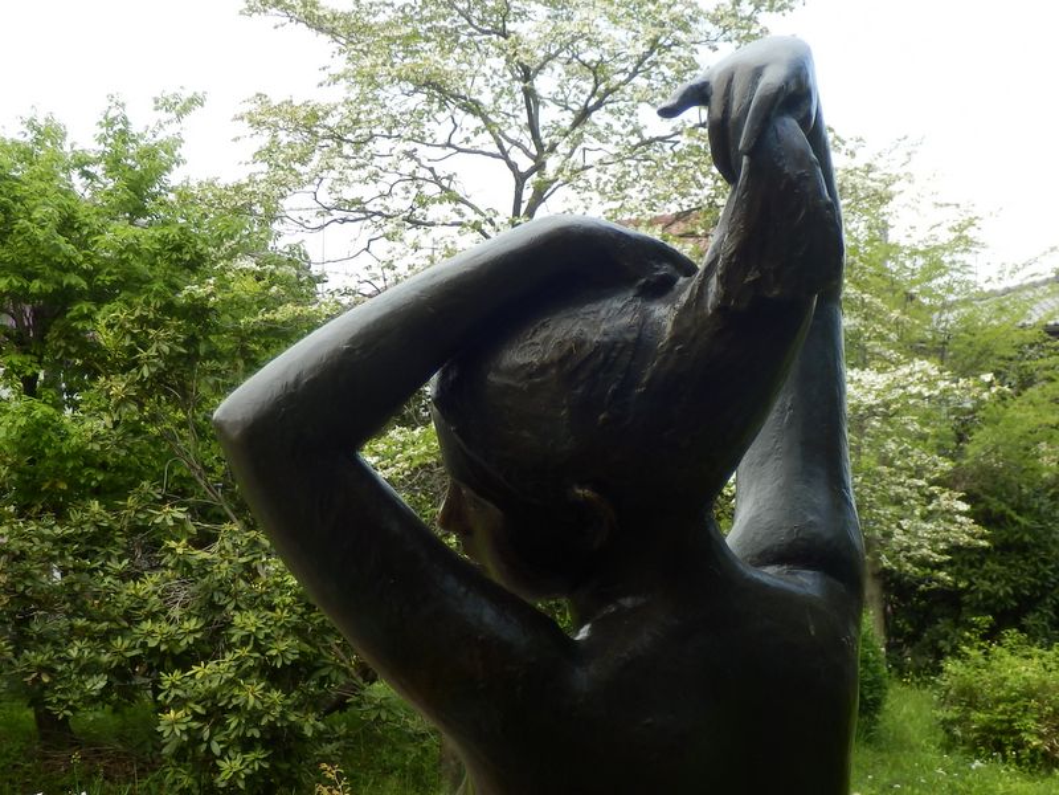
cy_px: 398
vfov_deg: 28.6
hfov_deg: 37.5
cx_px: 530
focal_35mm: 51
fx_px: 1560
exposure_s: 1/160
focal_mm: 9.1
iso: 80
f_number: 4.4
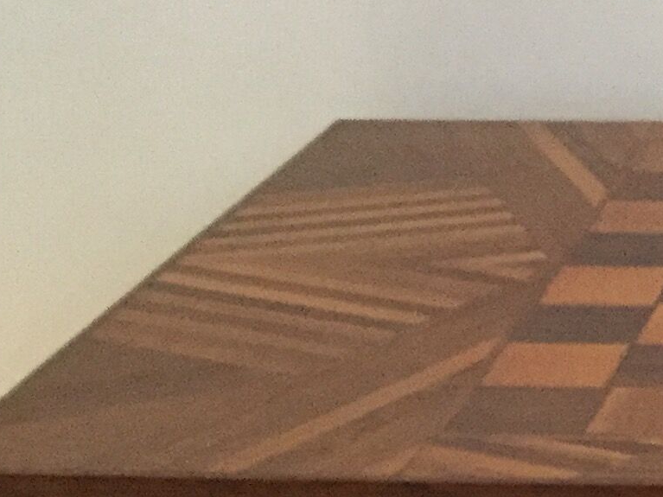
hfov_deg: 13.8
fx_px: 2528
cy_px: 657
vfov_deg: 10.9
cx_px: 1067
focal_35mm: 132
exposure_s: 1/20
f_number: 2.4
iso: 200
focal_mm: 3.3
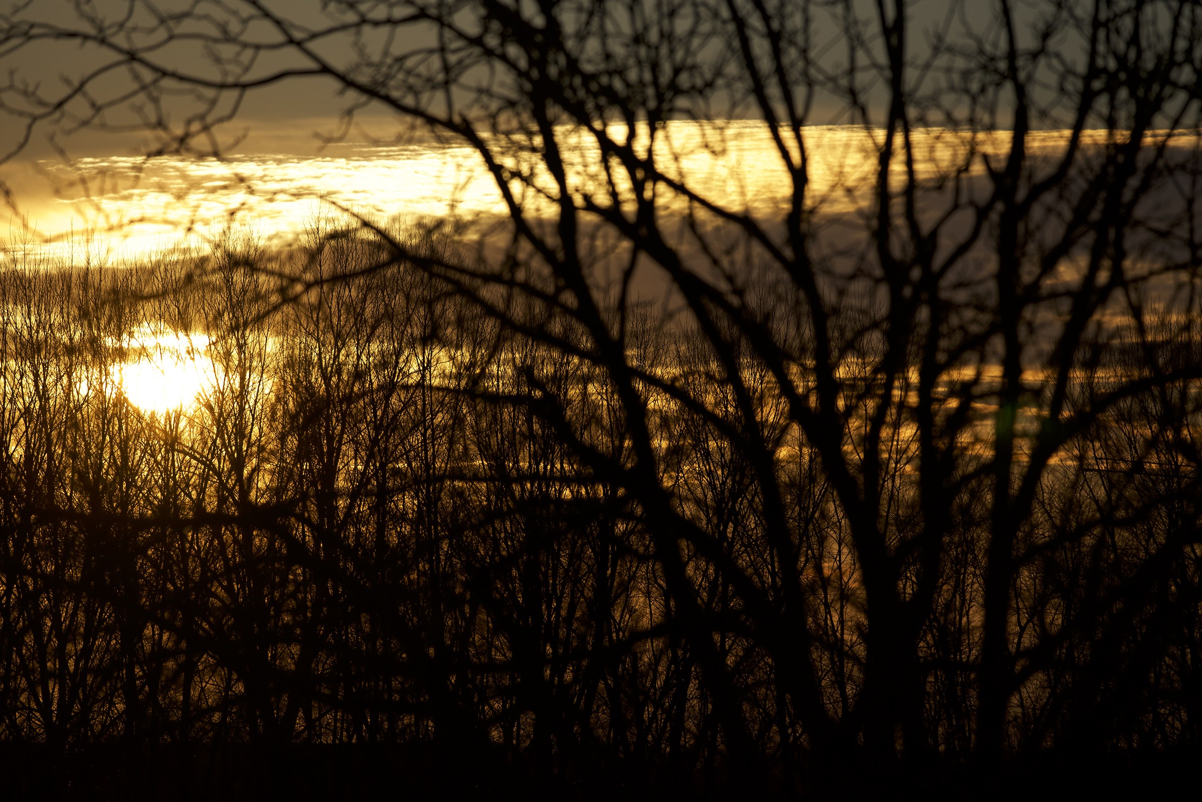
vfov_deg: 4.6
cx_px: 601
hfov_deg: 6.9
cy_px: 401
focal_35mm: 300
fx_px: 10020
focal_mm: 300
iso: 100
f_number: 5.6
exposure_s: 1/1000
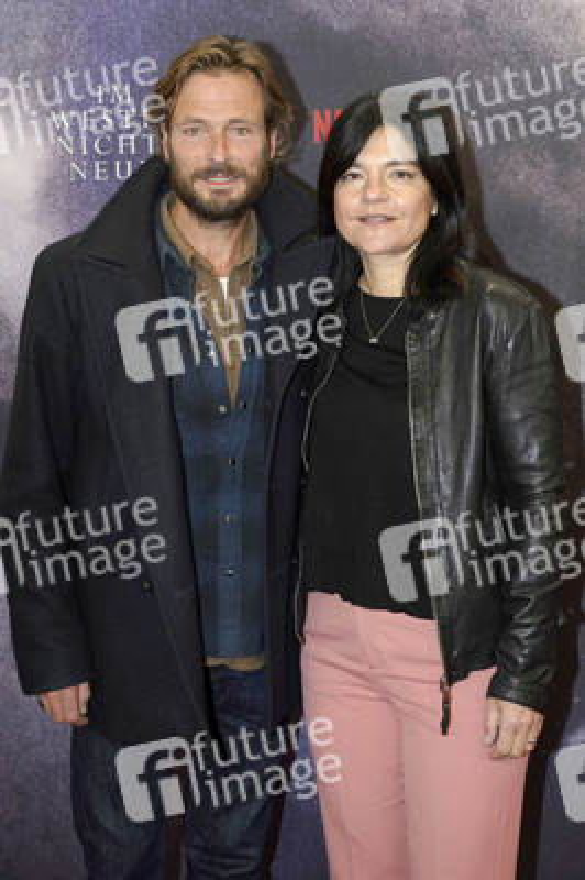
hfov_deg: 25.5
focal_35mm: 53
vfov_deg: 37.5
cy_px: 440
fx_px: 1294
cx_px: 292
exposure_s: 1/160
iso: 640
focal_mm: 53
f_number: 5.6
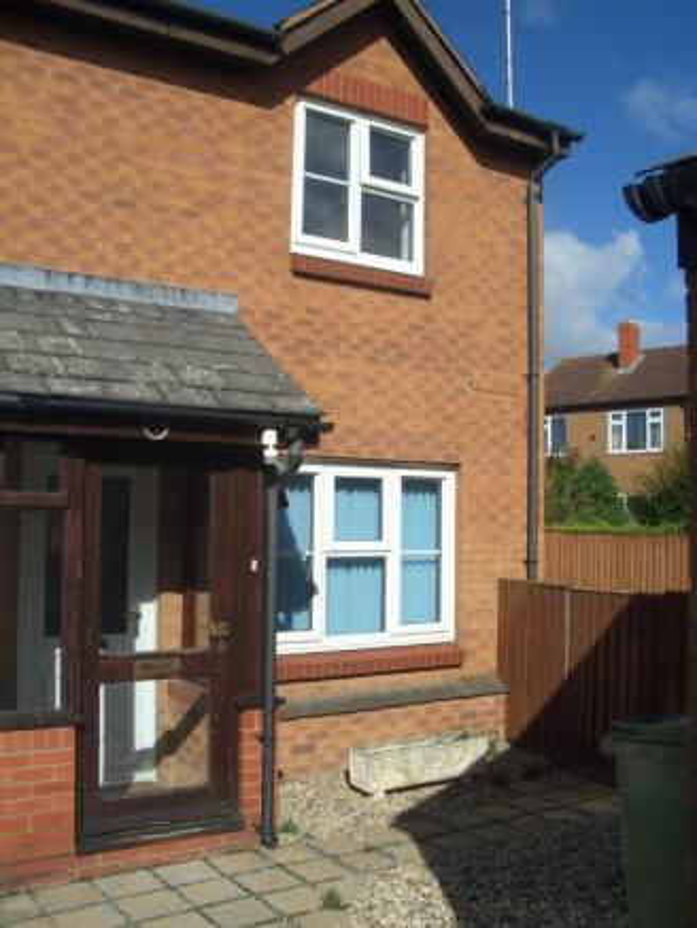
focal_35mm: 35
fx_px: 939
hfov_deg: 40.7
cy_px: 464
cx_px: 348
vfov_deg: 52.6
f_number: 4.3
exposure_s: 1/800
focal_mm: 5.8
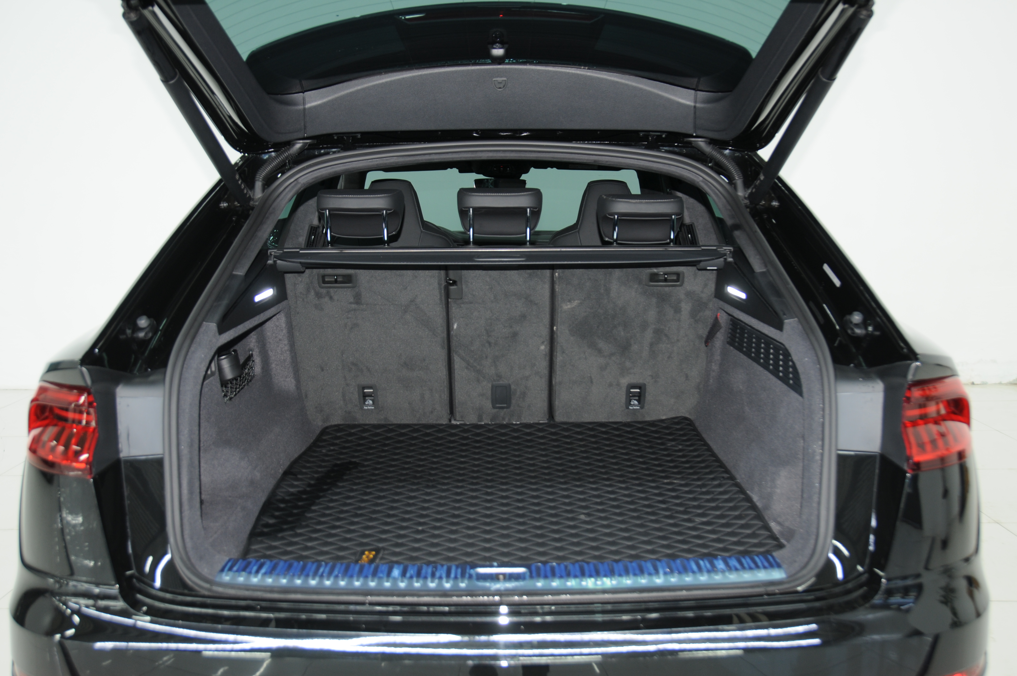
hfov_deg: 57.3
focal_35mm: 33
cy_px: 338
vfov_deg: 39.9
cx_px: 508
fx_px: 931
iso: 200
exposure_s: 1/6
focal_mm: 22
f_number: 4
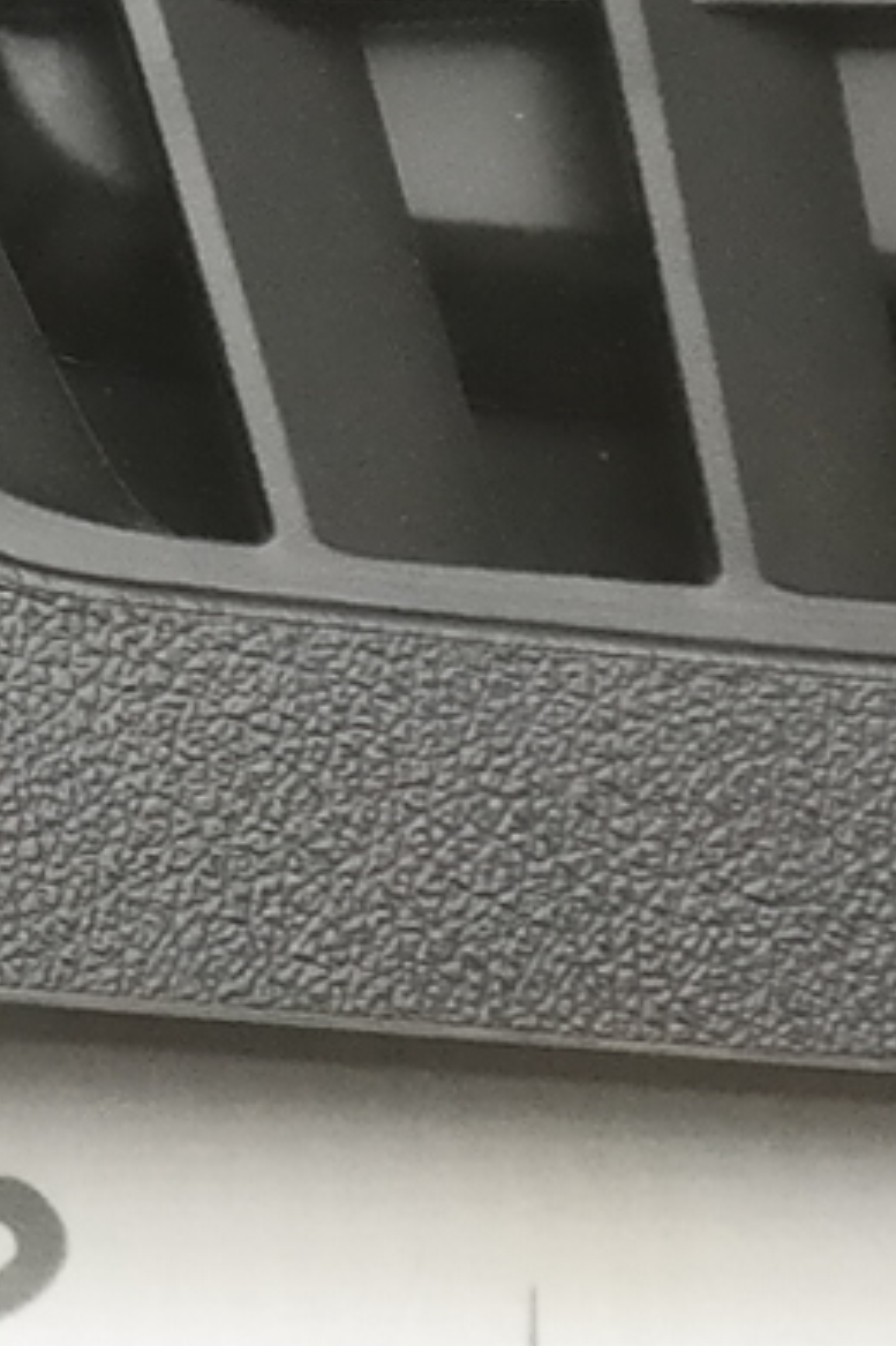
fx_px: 11209
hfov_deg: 4.3
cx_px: -2186
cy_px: -785
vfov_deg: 6.8
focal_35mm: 300
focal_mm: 20
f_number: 6.3
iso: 1600
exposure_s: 1/250
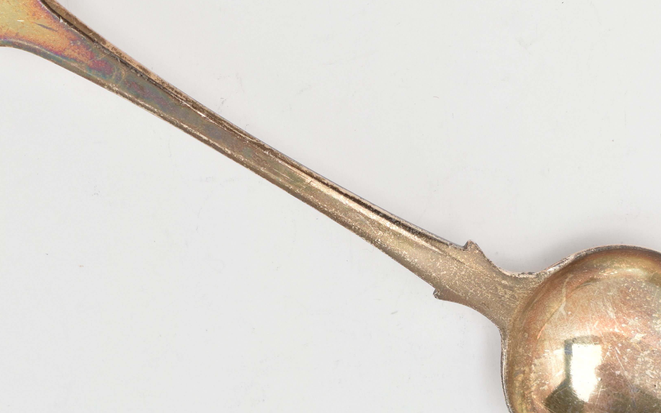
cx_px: 311
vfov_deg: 11.0
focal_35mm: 119
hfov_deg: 17.5
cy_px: 207
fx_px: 2144
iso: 400
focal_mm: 42
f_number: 8
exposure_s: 1/100
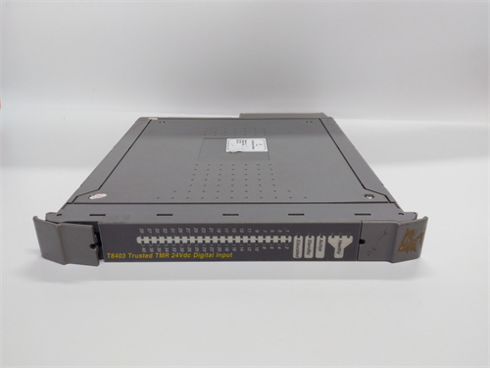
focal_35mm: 27
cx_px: 245
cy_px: 184
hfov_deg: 65.3
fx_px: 382
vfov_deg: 51.4
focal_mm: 3.79
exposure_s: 1/33
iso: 124
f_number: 2
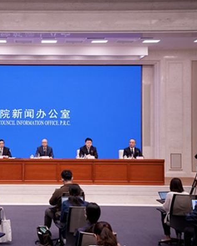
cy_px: 122
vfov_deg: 37.3
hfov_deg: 29.1
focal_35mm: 50
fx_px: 365
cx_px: 21
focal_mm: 35
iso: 640
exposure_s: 1/160
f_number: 2.8
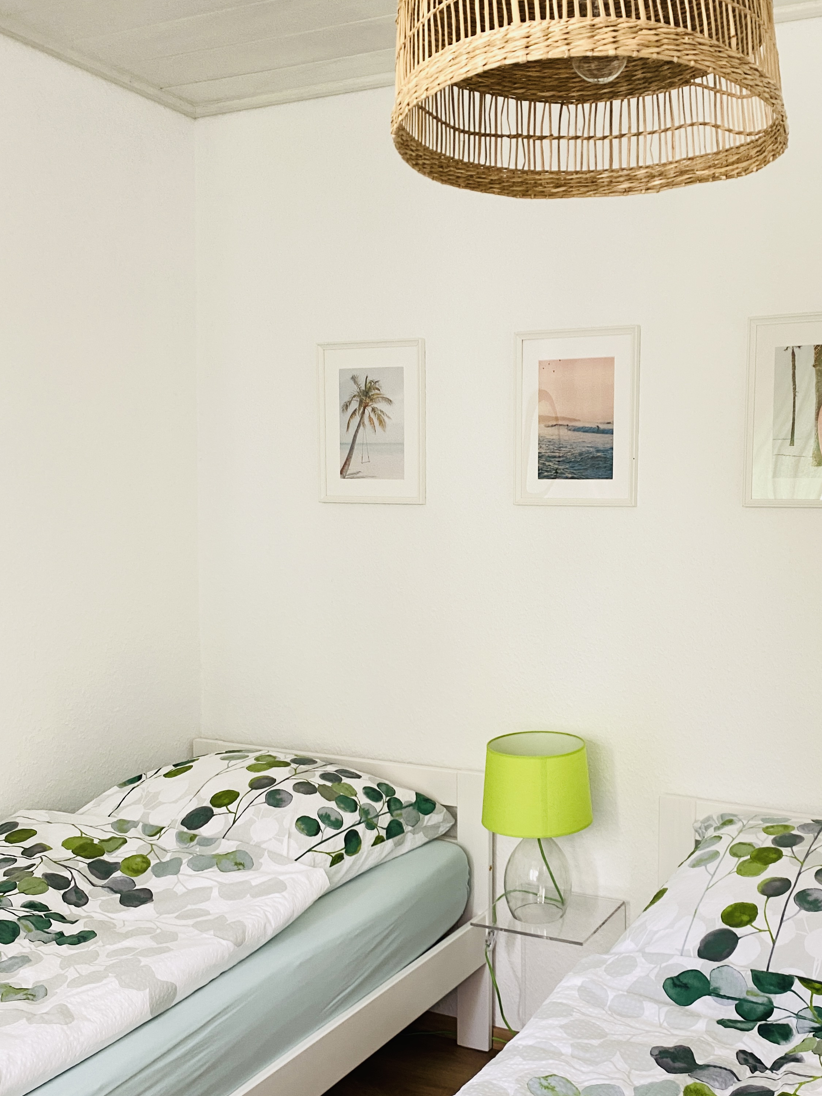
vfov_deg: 52.6
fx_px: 1108
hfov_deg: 40.2
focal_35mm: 35
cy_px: 569
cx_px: 553
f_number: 1.8
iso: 125
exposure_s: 1/99
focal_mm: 4.25
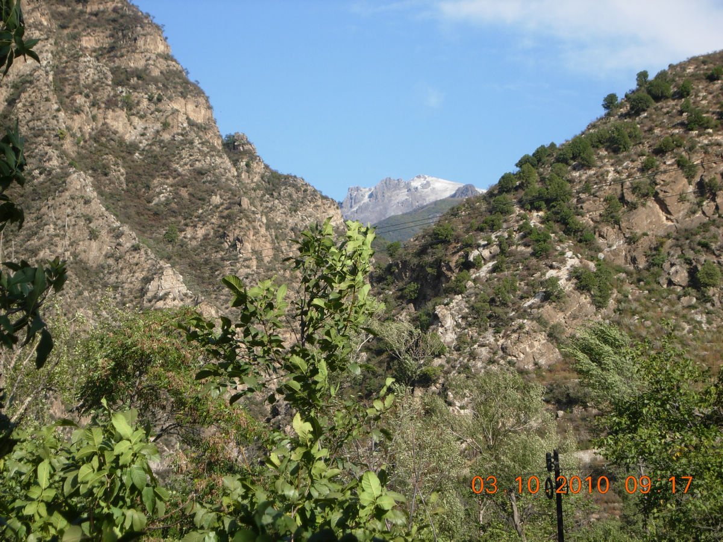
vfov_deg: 11.8
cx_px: 362
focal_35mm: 126
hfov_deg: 15.6
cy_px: 271
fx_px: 2632
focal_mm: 26.3
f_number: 5.3
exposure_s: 1/322
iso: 50
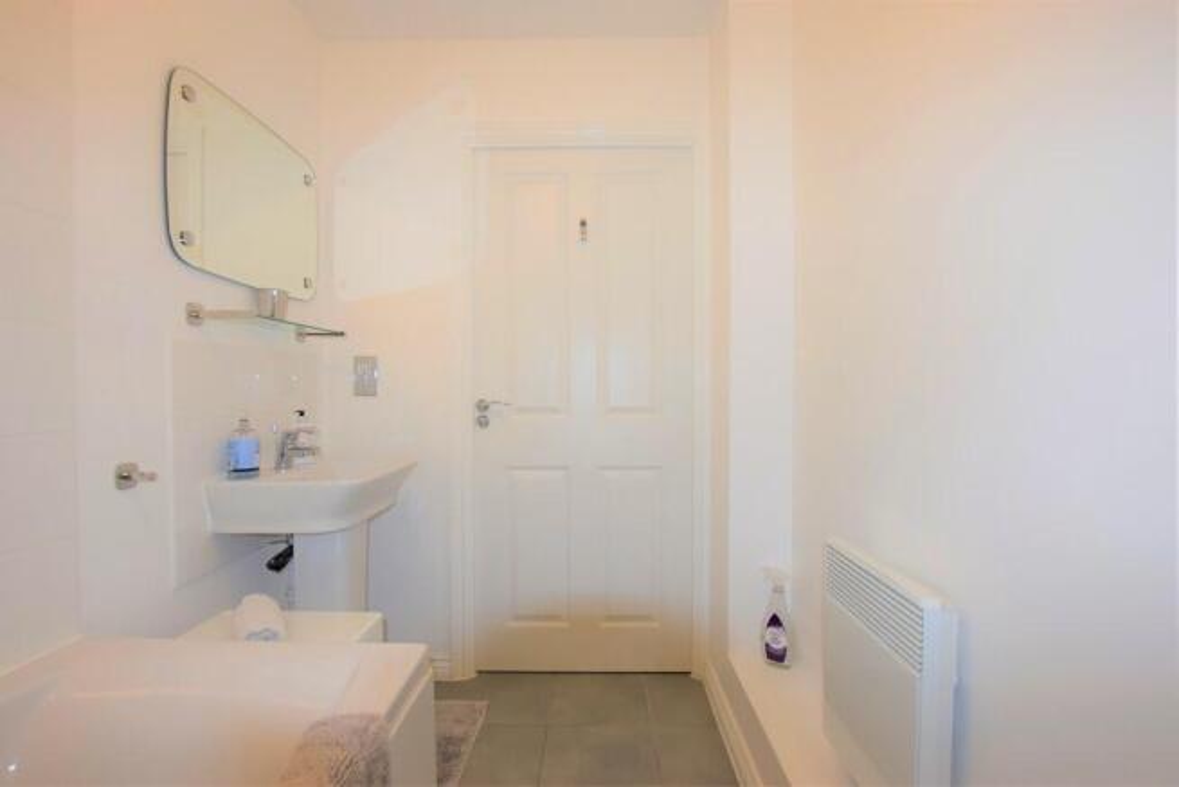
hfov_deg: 100.4
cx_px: 590
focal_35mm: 15
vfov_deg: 77.4
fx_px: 491
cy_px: 394
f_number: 5
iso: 560
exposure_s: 1/100
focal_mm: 10
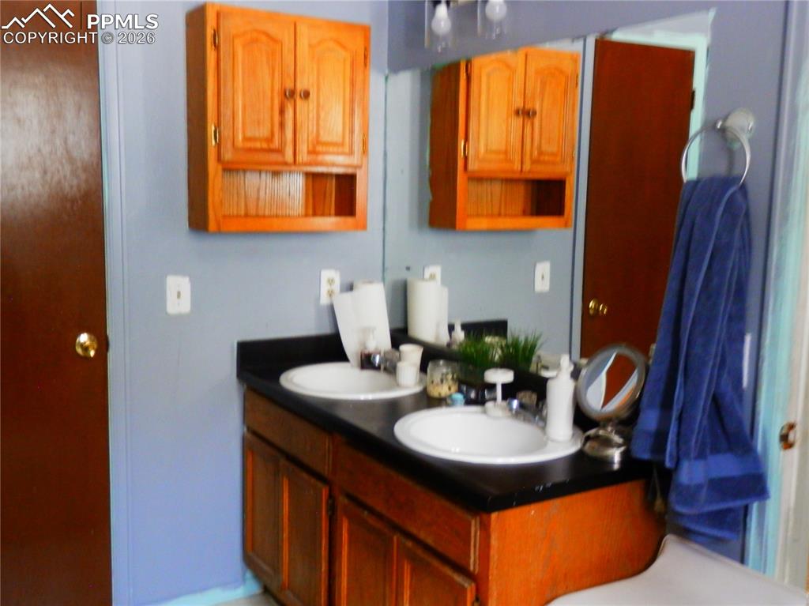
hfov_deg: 54.0
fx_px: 794
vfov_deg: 41.8
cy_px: 303
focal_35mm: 34
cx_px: 404
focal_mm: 6.2
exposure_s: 1/4
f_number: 3.5
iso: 320
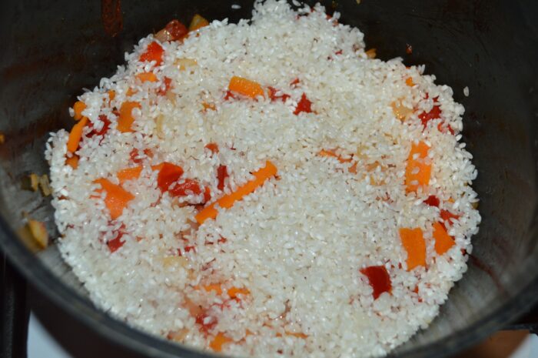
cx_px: 269
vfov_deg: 31.8
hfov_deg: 46.4
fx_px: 627
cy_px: 179
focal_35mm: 42
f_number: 4.5
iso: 900
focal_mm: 28
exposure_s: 1/60
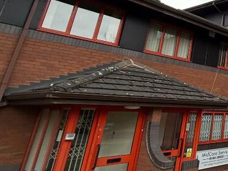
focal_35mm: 39
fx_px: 257
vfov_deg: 35.5
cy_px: 31
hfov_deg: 32.1
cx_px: 315
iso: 64
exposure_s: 1/853
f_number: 2.2
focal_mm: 2.22
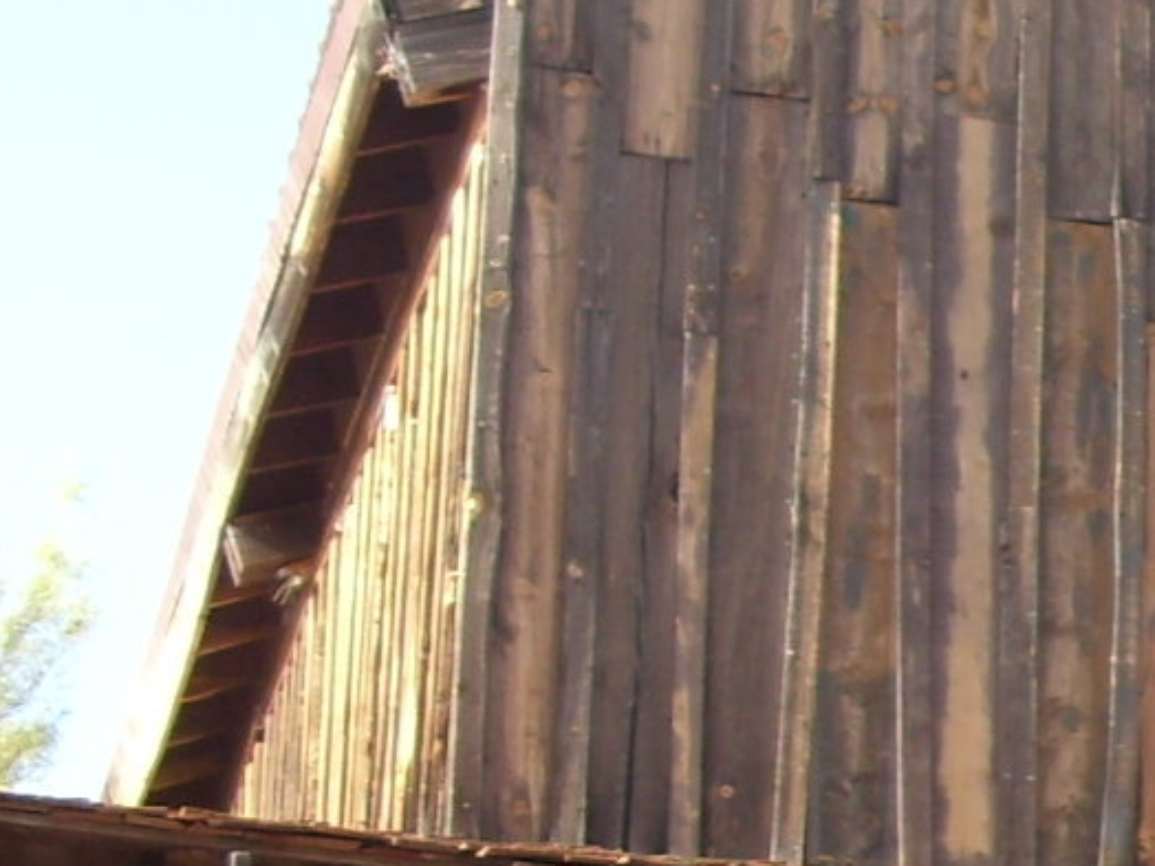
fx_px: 6273
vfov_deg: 7.8
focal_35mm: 188
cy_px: 1036
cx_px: 2601
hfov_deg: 9.5
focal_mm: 6.3
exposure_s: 1/201
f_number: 2.8
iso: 50
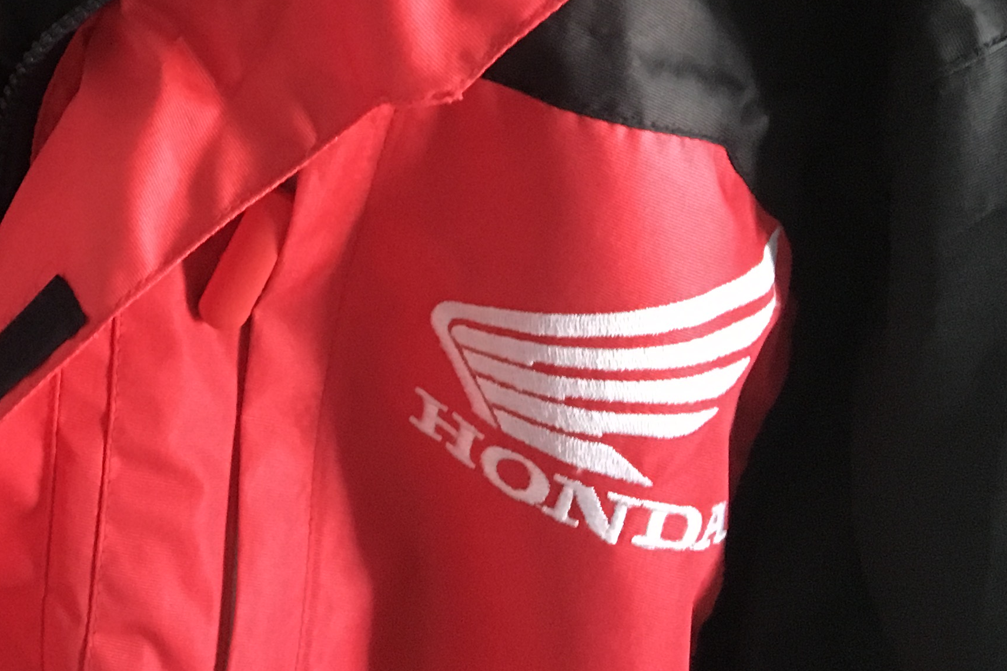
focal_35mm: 71
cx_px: -59
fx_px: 1986
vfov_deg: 18.6
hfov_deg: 26.5
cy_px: -32
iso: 400
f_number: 2.2
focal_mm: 4.15
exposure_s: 1/17
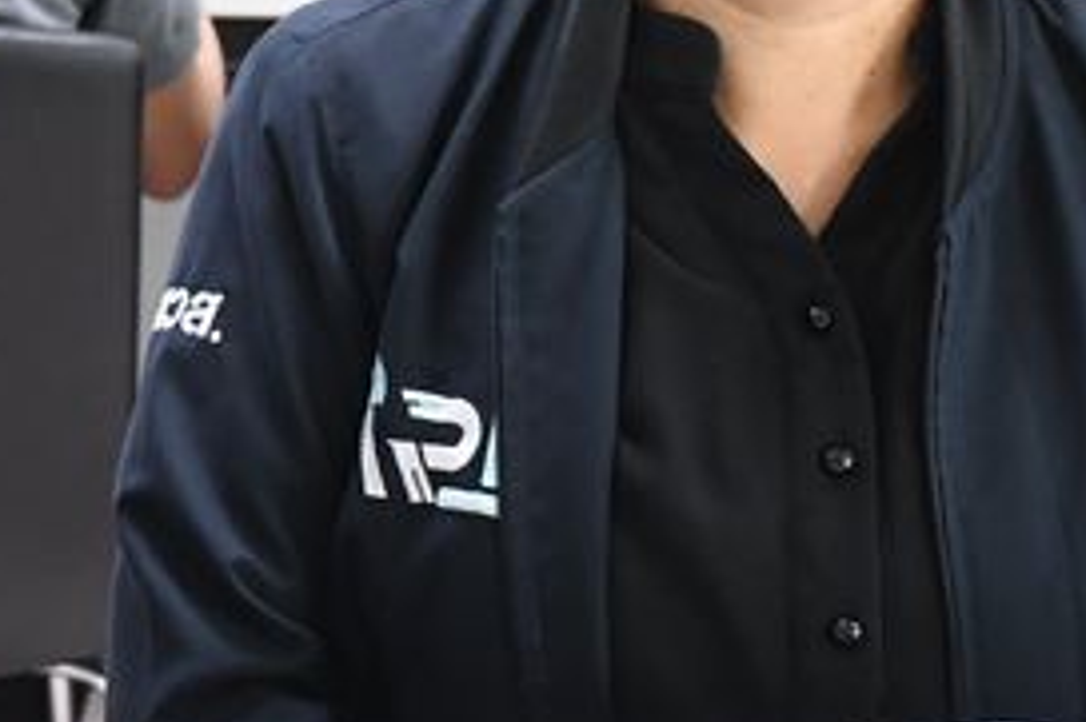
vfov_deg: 7.5
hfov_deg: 11.2
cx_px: -184
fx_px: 5457
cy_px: -94
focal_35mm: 181
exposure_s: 1/60
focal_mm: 32
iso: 1800
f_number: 4
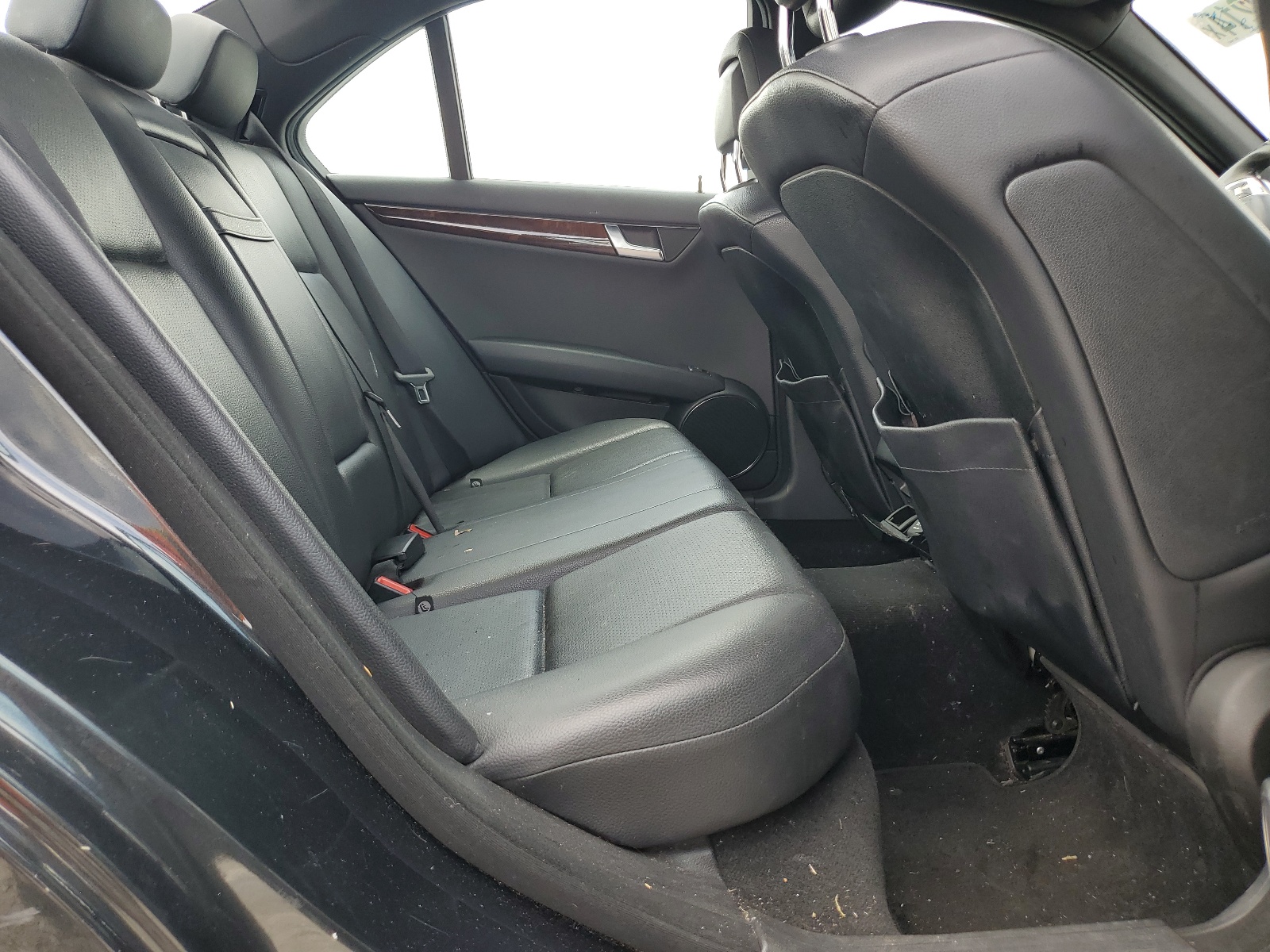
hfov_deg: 67.3
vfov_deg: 53.1
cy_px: 476
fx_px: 954
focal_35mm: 26
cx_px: 635
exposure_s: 1/270
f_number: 1.5
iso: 50
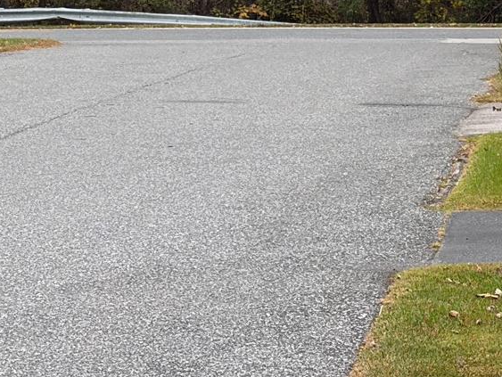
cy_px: -272
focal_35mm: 189
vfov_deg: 7.7
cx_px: 81
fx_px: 2743
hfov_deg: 10.4
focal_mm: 5.96
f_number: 1.6
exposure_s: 1/851
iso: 40
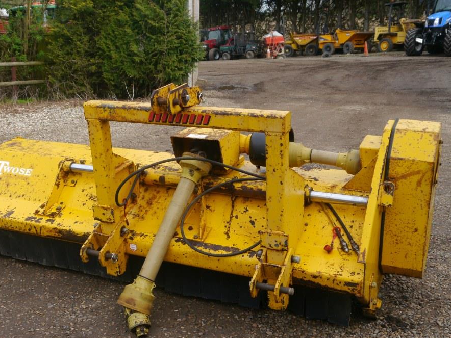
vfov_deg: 32.8
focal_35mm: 44
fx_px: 573
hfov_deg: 42.8
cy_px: 187
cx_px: 191
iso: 160
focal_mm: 19
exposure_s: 1/250
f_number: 5.6
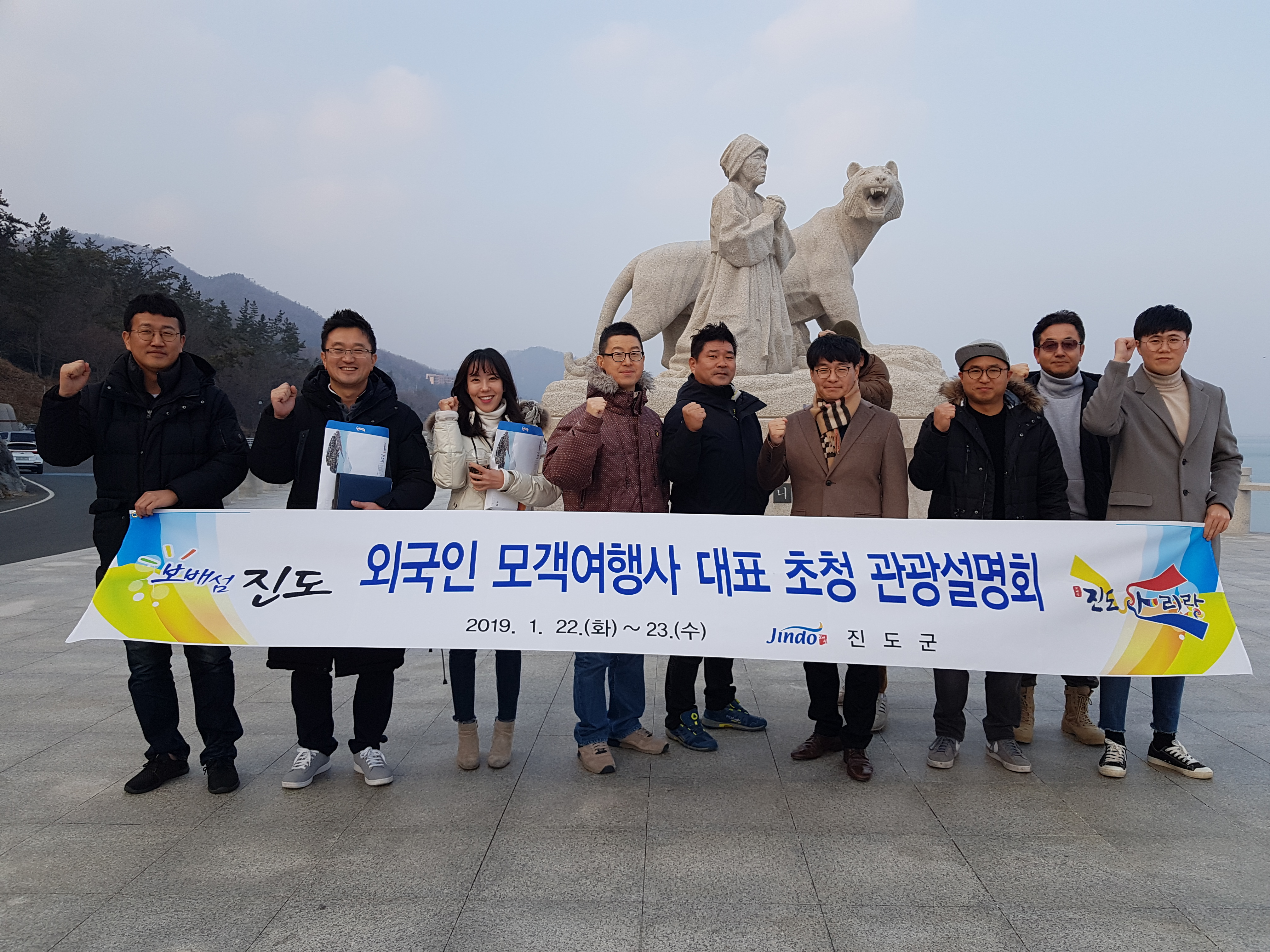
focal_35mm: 26
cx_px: 635
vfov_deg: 53.1
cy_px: 476
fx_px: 954
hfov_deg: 67.3
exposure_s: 1/544
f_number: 1.7
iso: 50
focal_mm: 4.2
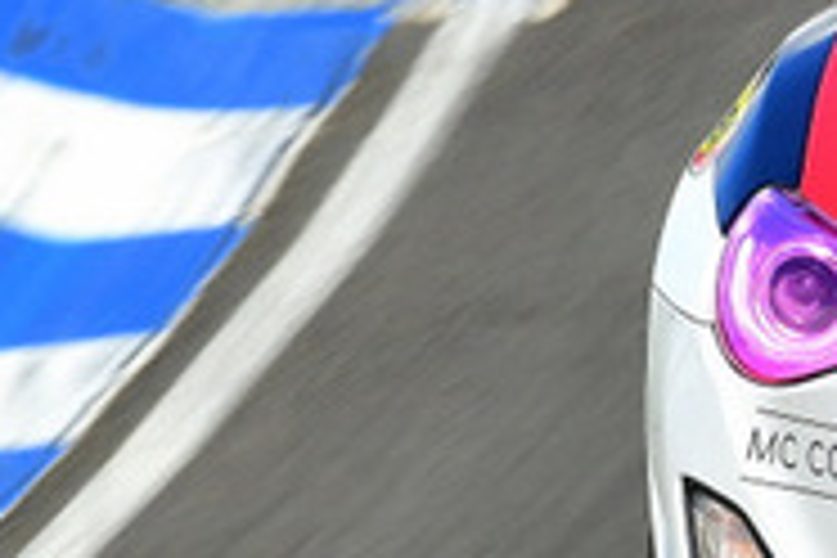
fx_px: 46496
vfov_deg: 0.7
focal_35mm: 2000
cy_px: 176
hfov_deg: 1.0
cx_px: 1688
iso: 320
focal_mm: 310
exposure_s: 1/250
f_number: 11
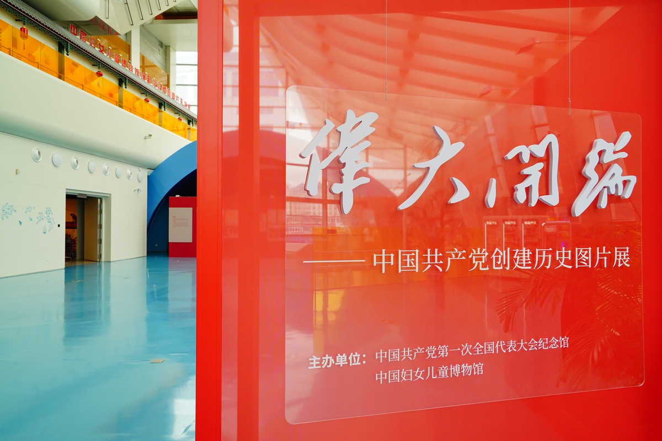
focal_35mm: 24
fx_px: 441
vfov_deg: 53.1
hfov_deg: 73.7
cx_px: 331
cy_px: 220
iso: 640
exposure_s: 1/100
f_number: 8
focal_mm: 24
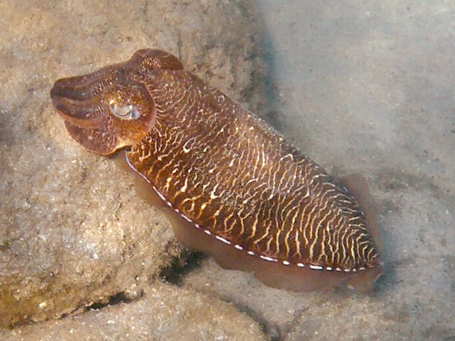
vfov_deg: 49.7
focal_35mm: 28
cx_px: 228
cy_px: 170
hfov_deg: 63.5
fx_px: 368
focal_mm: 4.9
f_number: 3.3
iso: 100
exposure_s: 1/400
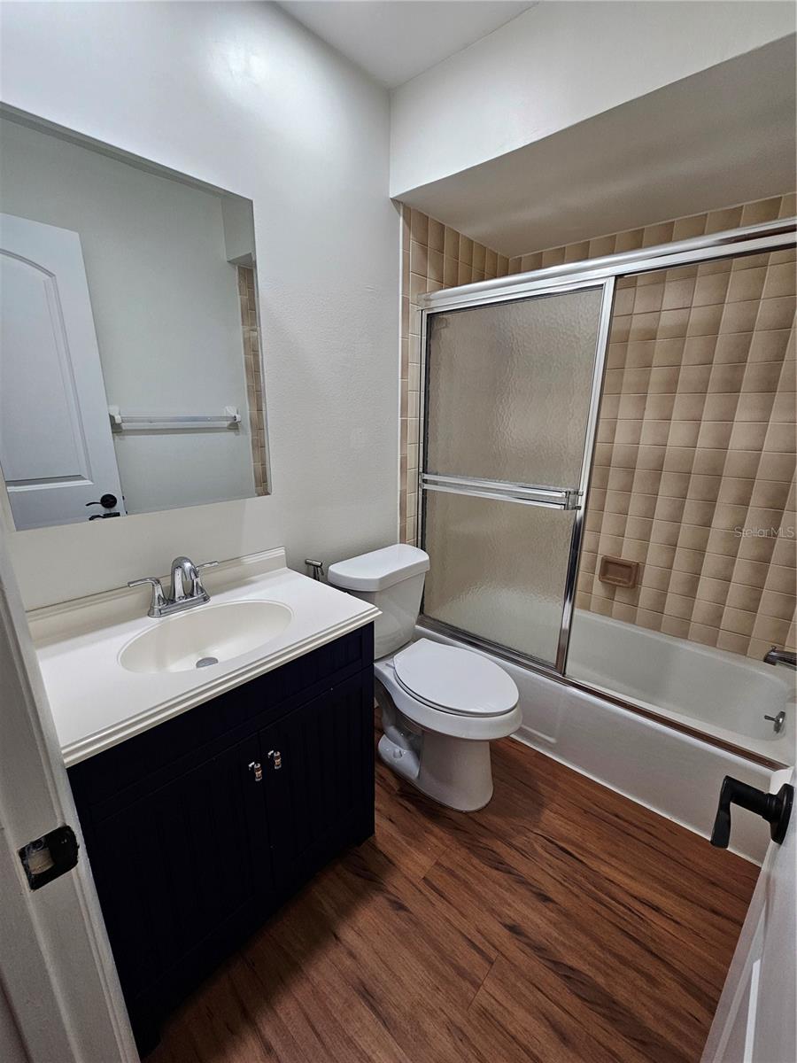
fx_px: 399
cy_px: 532
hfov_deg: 89.9
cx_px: 398
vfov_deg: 106.2
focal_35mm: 13
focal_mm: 2.2
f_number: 2.2
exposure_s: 1/60
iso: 64
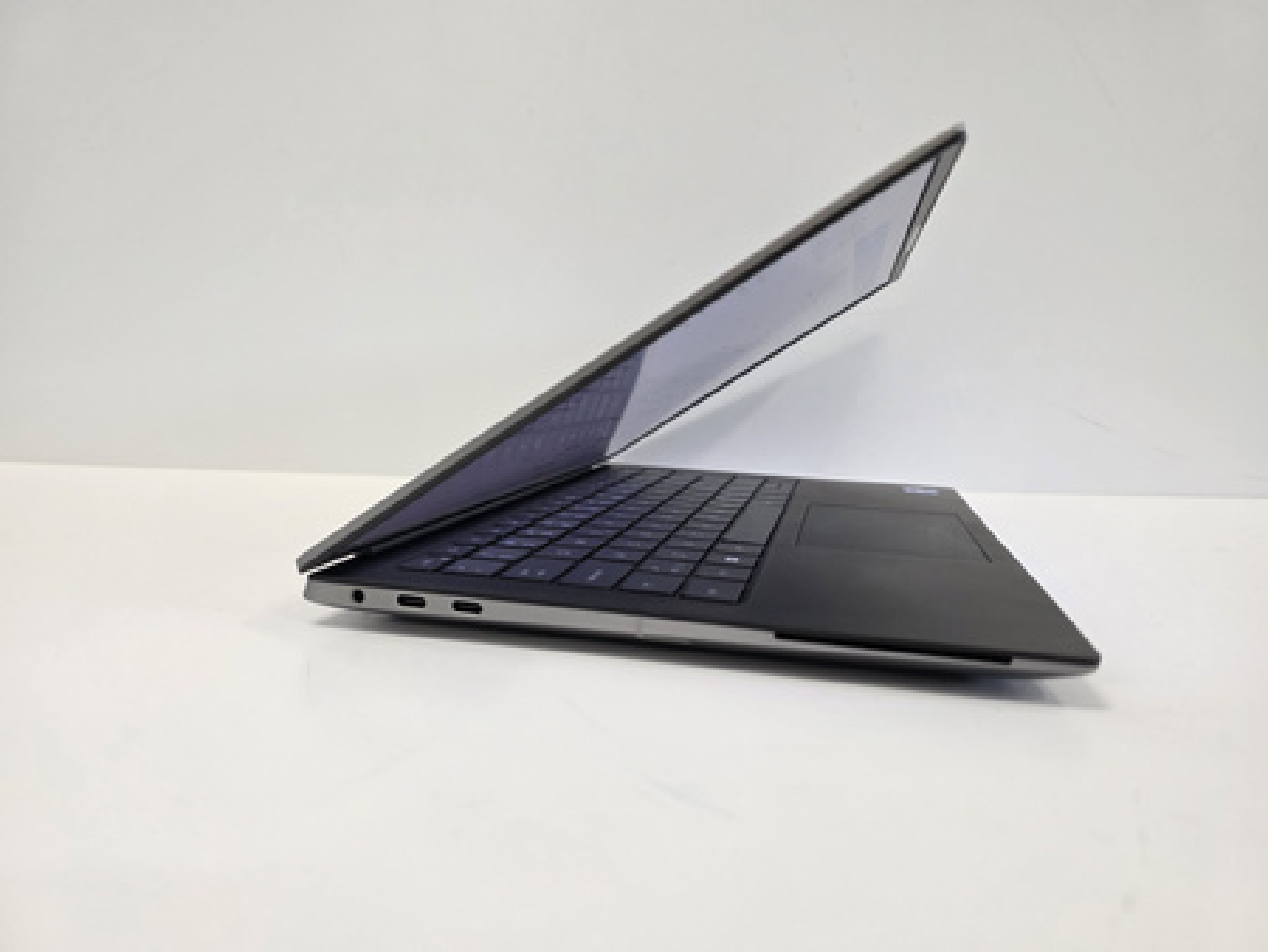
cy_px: 476
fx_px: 843
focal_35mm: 23
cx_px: 634
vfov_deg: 58.9
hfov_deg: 73.9
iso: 320
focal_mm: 6.3
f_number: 1.7
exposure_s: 1/100
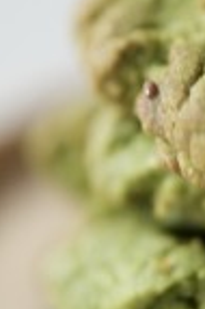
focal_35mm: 262
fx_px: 2243
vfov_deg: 7.9
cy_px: 169
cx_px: 330
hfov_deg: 5.2
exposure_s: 1/50
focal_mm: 50
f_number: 1.2
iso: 640
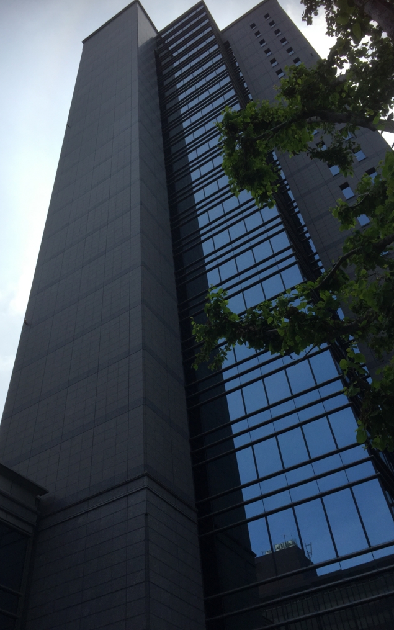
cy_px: 315
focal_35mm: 31
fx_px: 532
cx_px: 172
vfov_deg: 61.2
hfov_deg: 40.6
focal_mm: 4.15
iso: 32
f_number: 2.2
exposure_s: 1/2639
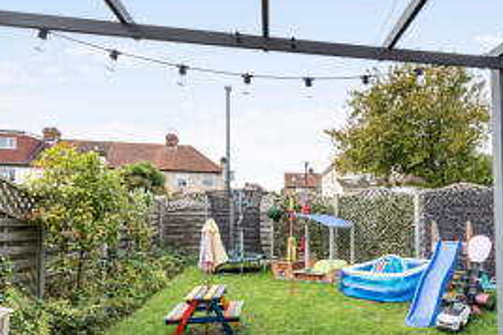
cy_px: 202
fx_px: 349
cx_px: 341
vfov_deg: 50.9
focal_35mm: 25
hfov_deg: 69.2
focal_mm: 14
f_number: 8
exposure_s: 1/125
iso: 200
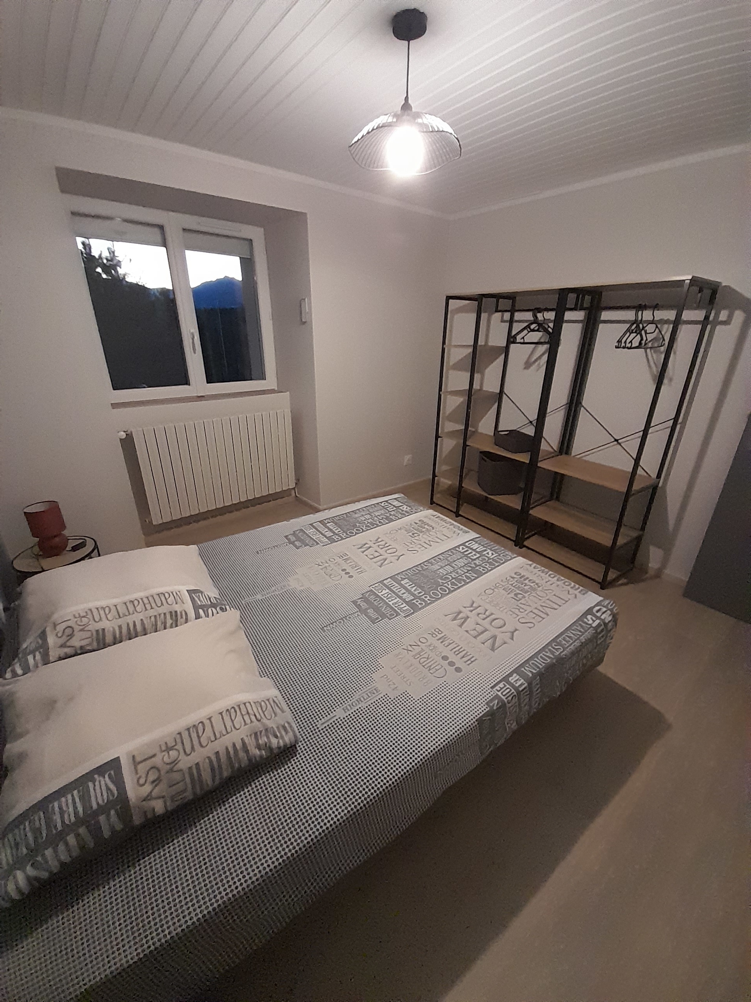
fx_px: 376
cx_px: 376
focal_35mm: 13
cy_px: 501
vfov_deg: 106.2
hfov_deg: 89.9
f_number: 2.2
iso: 400
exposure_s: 1/25
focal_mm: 1.13
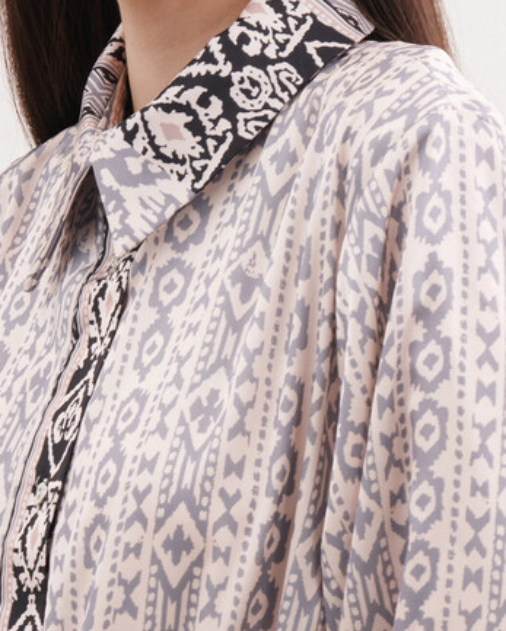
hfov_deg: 6.7
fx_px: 4301
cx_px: 354
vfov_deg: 8.4
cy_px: 625
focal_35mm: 230
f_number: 11
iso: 400
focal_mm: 59
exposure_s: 1/160
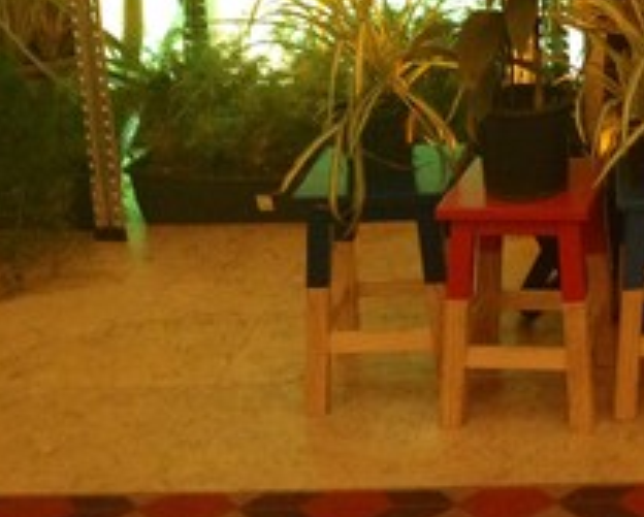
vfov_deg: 18.4
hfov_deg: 21.6
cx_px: 765
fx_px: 1565
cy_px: 29
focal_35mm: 82
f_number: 2.4
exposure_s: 1/20
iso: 320
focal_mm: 4.28
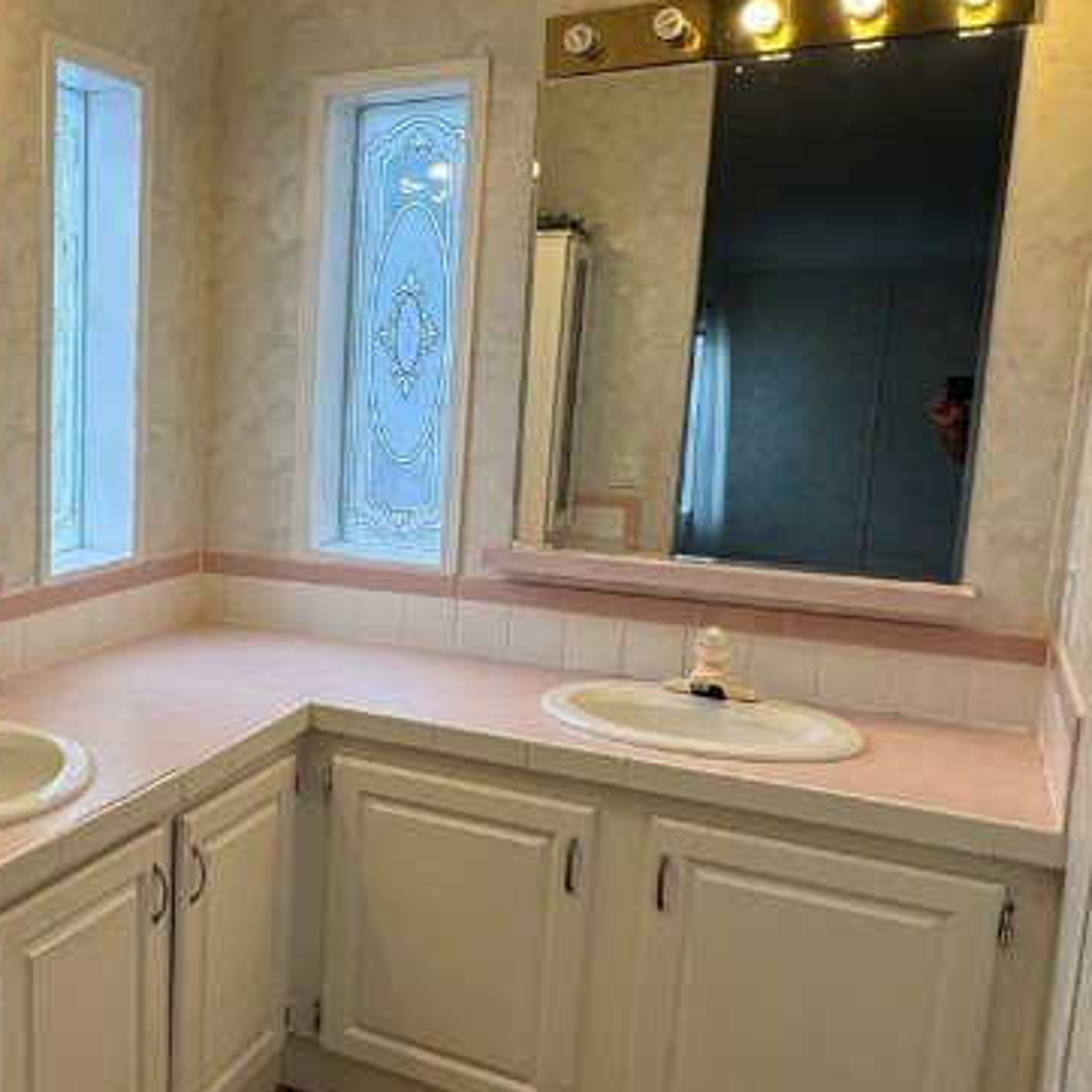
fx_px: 1249
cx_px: 103
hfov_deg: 43.1
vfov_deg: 47.2
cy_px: 573
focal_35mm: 35
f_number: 2.2
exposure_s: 1/120
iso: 50
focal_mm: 2.22
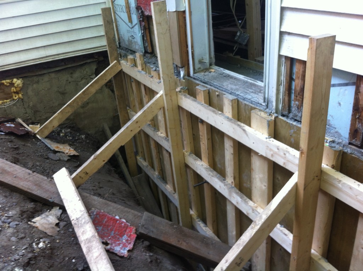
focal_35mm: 35
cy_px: 136
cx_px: 182
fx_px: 366
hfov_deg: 52.7
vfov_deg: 40.6
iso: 80
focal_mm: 3.85
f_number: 2.8
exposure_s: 1/17
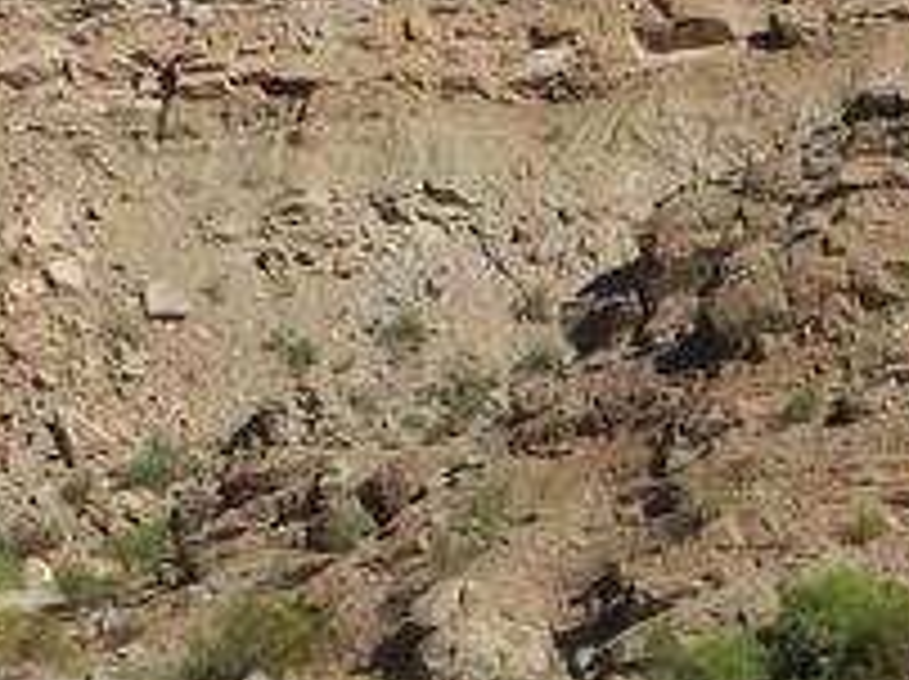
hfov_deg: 13.9
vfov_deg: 10.3
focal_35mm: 142
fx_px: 3724
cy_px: 680
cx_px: 472
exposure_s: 1/800
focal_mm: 6
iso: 100
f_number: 4.5
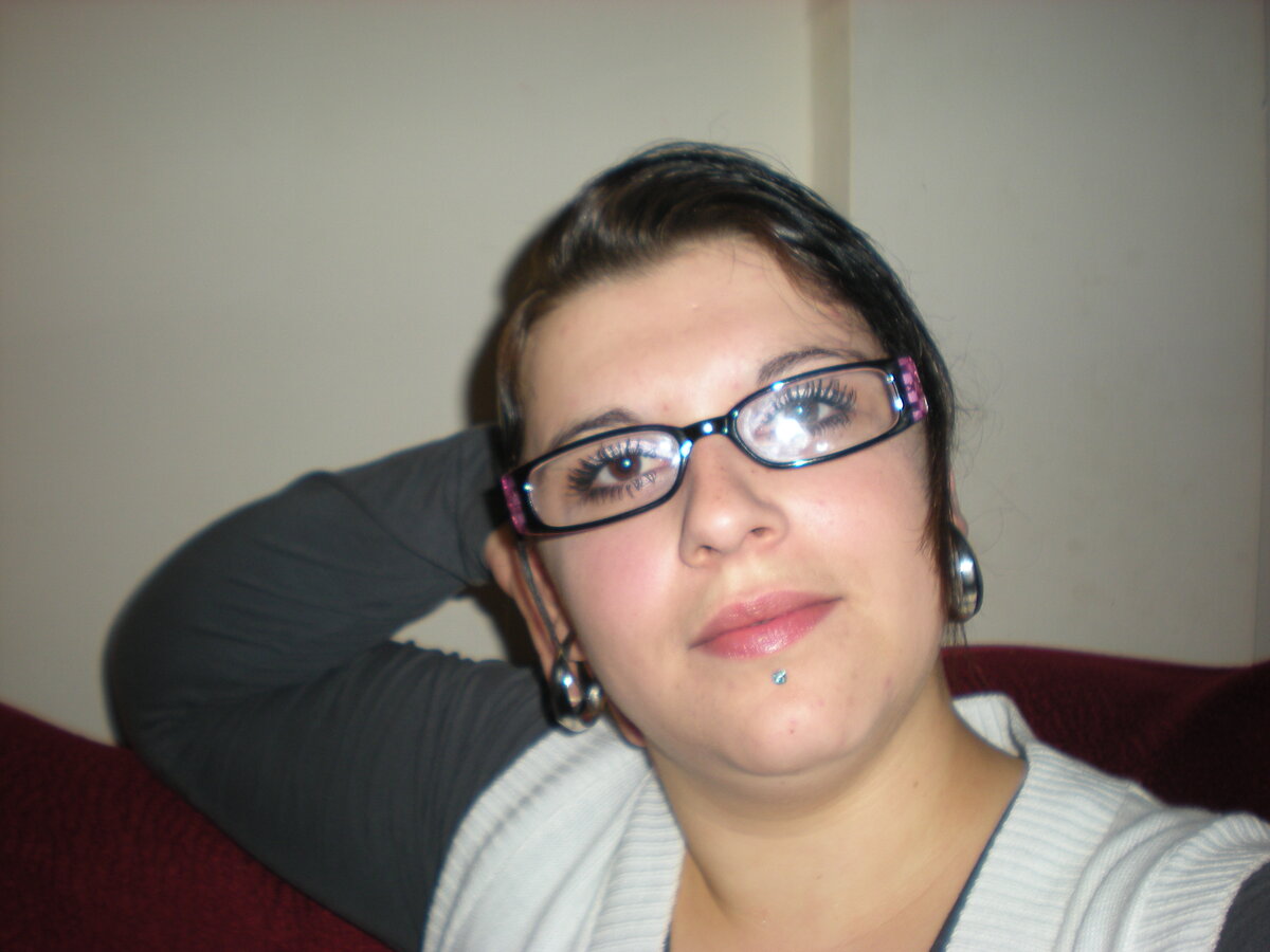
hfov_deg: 49.0
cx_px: 635
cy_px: 476
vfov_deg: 37.7
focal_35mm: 38
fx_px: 1394
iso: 64
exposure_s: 1/60
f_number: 3.1
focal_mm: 6.3
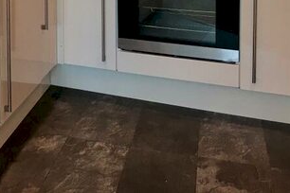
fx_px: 556
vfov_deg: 18.4
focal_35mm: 69
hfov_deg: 27.1
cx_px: -20
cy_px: -54
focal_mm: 4.15
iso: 40
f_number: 2.2
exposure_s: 1/33
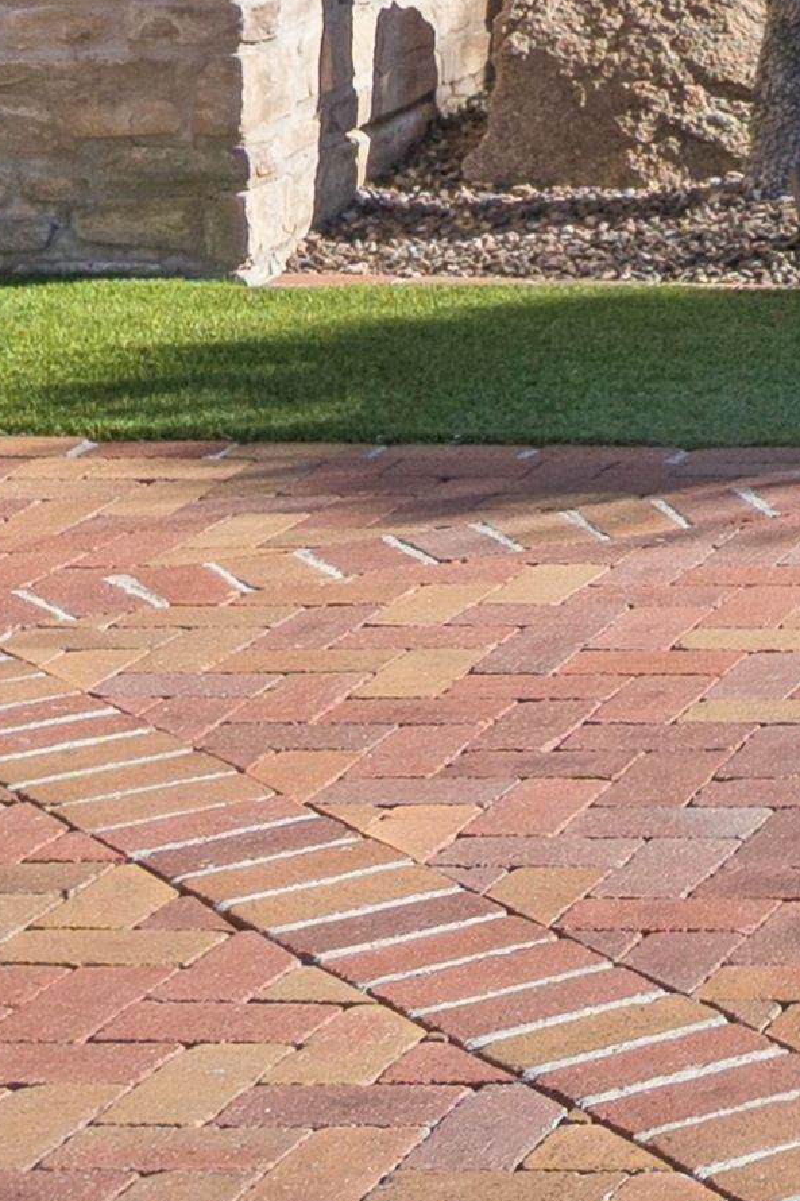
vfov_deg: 14.4
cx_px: 2229
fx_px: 4415
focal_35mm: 132
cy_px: -619
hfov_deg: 8.9
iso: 320
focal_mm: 19.5
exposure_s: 1/160
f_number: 8
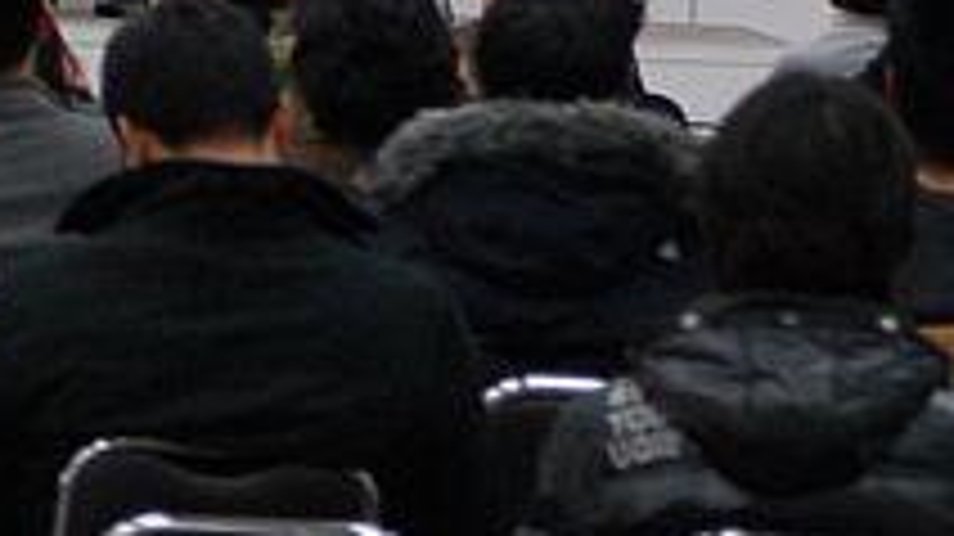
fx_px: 8394
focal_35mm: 332
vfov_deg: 3.6
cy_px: -383
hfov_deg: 6.5
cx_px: -297
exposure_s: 1/60
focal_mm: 68
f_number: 5
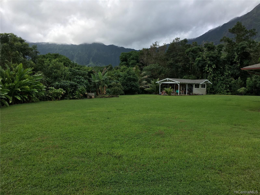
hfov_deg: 61.7
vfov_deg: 48.2
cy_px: 98
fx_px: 218
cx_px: 130
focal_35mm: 29
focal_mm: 4.15
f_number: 2.2
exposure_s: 1/927
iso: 25
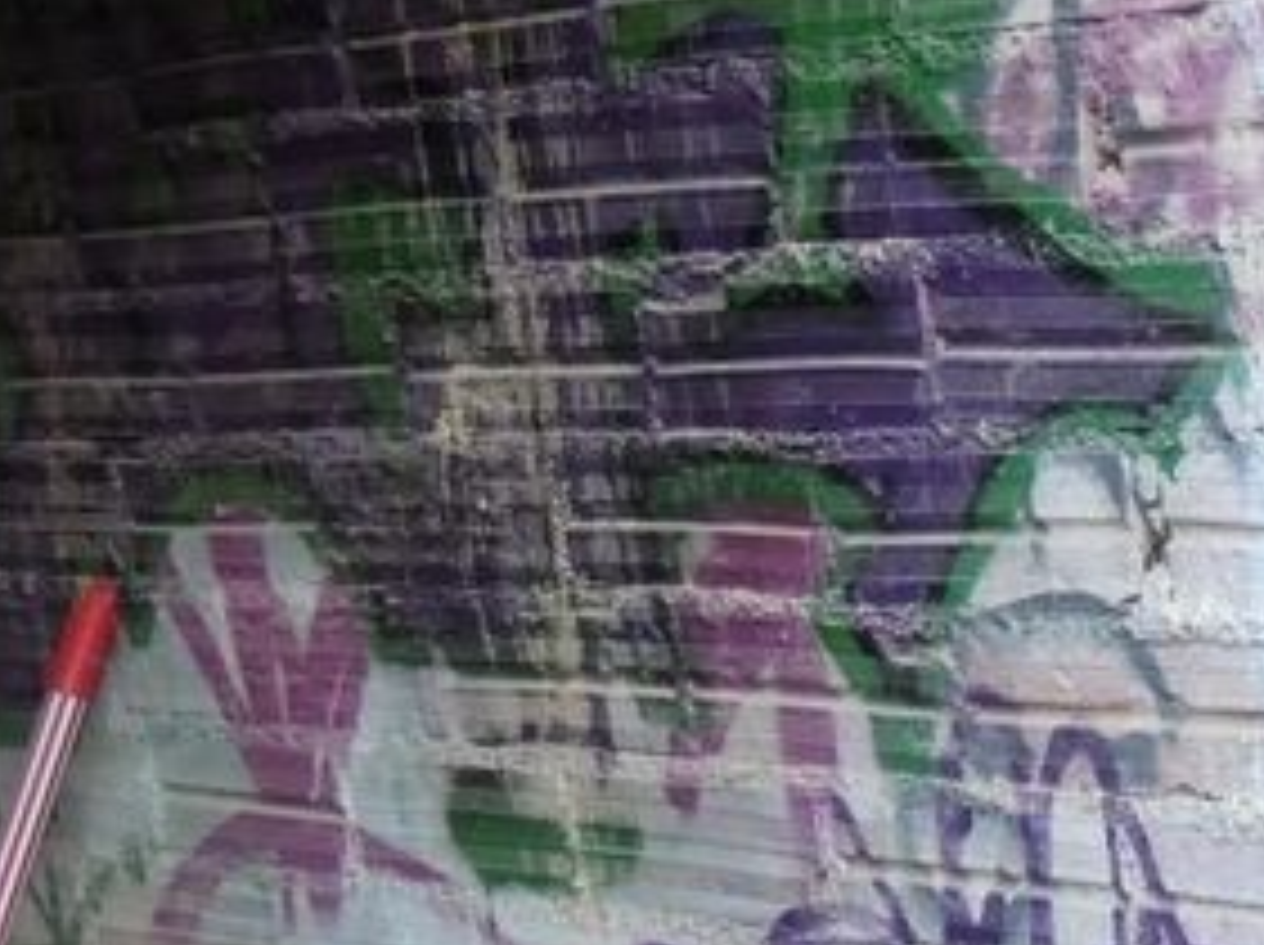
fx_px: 2662
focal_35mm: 73
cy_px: 1102
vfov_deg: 19.1
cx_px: 2168
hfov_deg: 20.4
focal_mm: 3.6
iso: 200
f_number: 2.8
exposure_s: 1/60
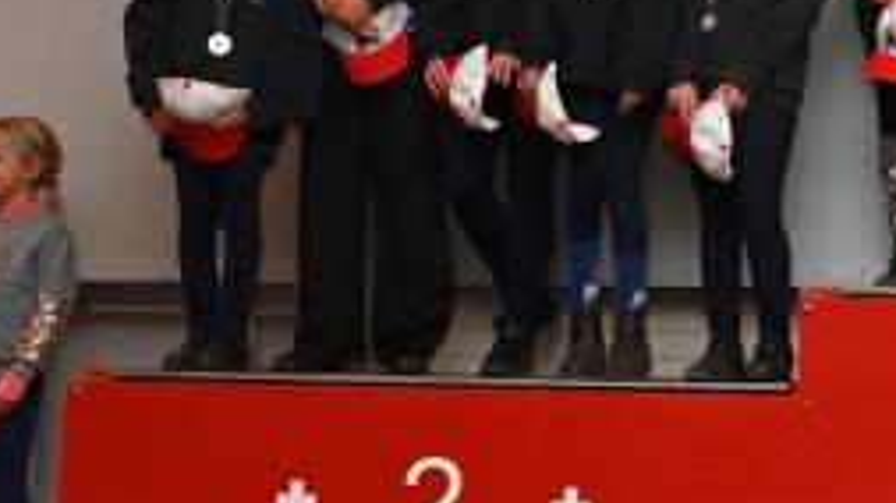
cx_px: 1116
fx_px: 2280
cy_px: 67
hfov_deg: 20.6
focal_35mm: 96
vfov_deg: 12.5
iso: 800
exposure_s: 1/60
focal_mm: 29
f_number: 7.1
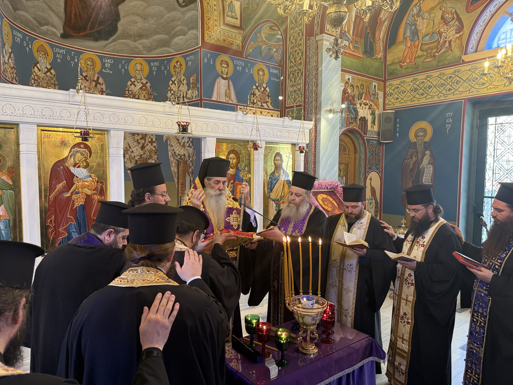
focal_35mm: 24
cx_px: 256
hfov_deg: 71.6
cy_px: 192
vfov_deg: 56.8
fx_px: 356
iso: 160
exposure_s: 1/50
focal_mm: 6.76
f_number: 1.78
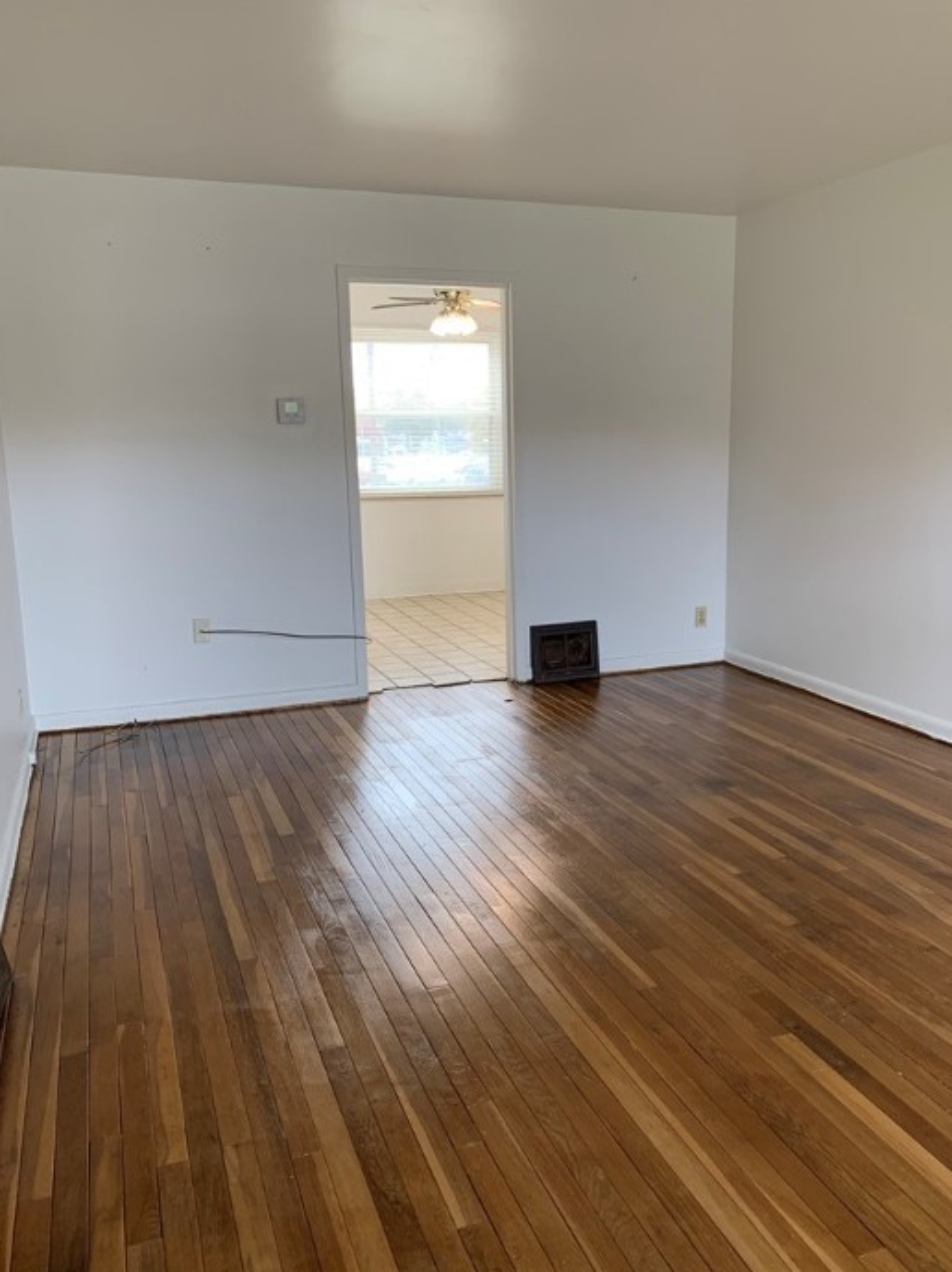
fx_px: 1064
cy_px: 663
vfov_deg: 61.7
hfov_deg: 48.1
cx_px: 518
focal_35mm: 29
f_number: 1.8
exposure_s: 1/65
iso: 100
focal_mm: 4.25
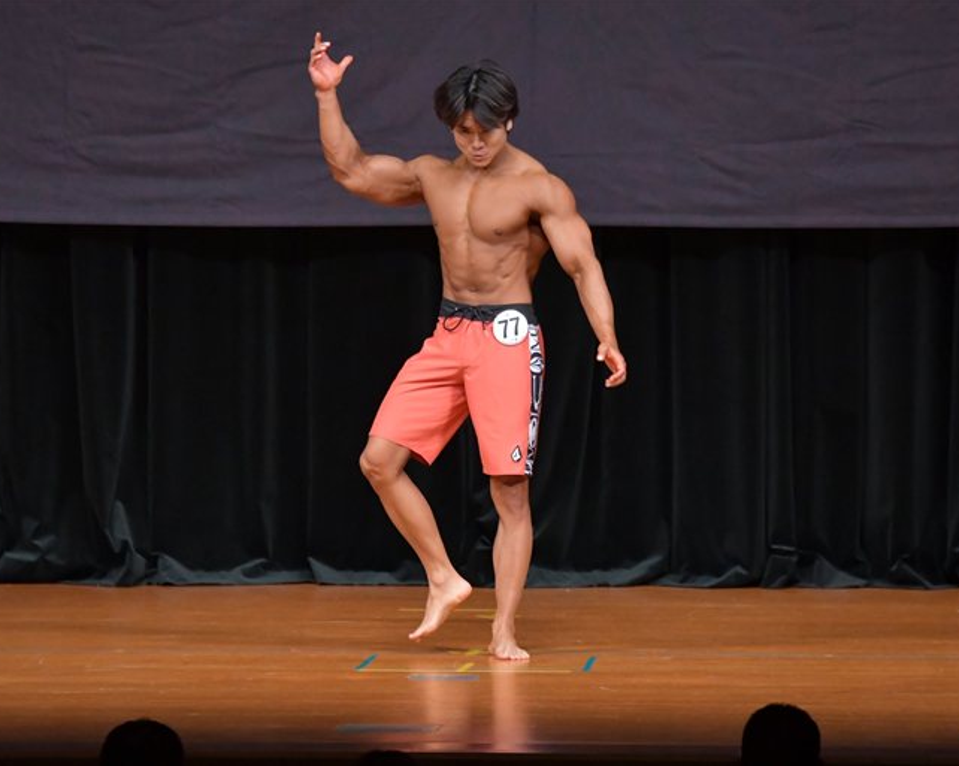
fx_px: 8681
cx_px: 461
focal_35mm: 306
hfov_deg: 6.3
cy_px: 382
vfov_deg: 5.1
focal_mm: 180
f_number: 5.6
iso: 5000
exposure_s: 1/400
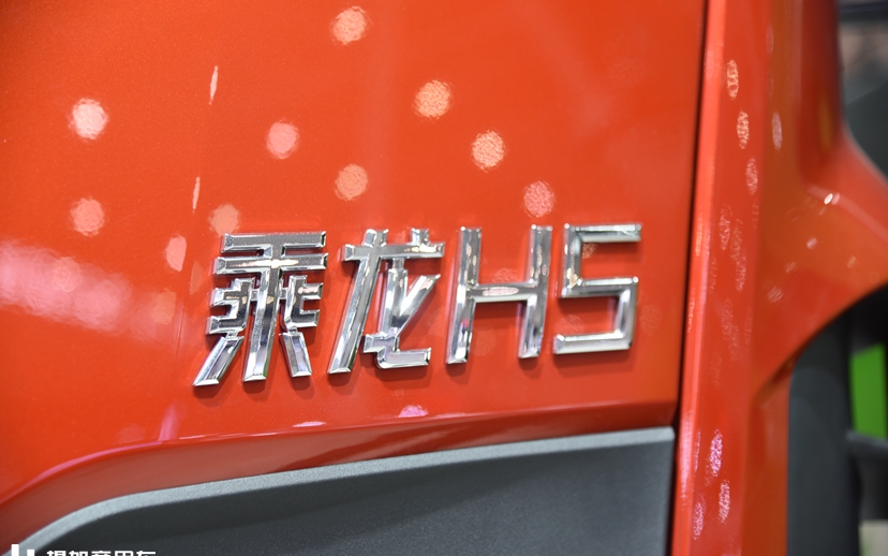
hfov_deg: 28.6
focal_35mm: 72
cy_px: 292
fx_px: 1743
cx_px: 445
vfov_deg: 18.1
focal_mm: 70
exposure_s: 1/60
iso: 500
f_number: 4
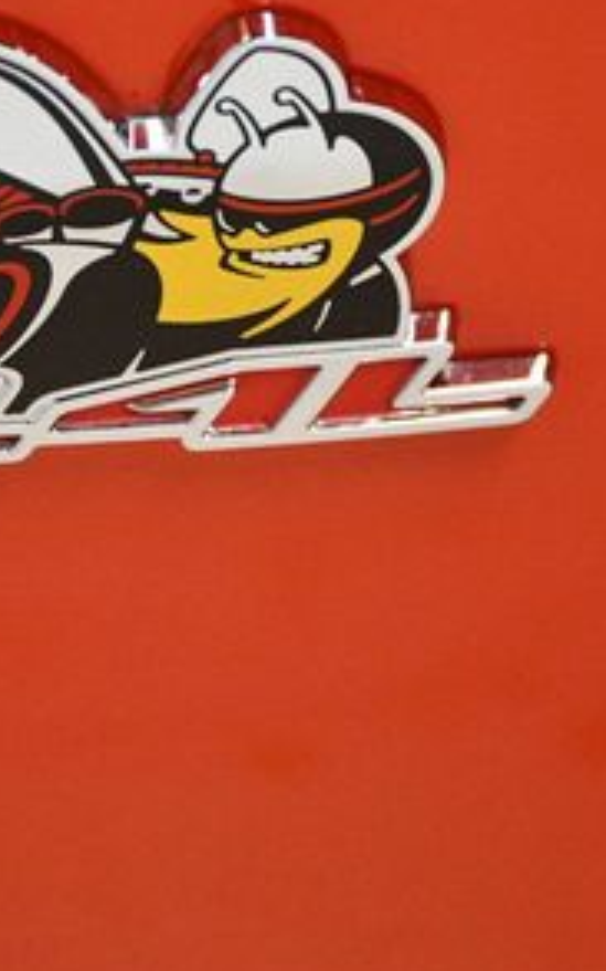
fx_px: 7059
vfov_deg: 7.9
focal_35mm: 267
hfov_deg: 4.9
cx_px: 159
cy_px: 292
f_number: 5.3
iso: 3200
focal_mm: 80
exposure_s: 1/100
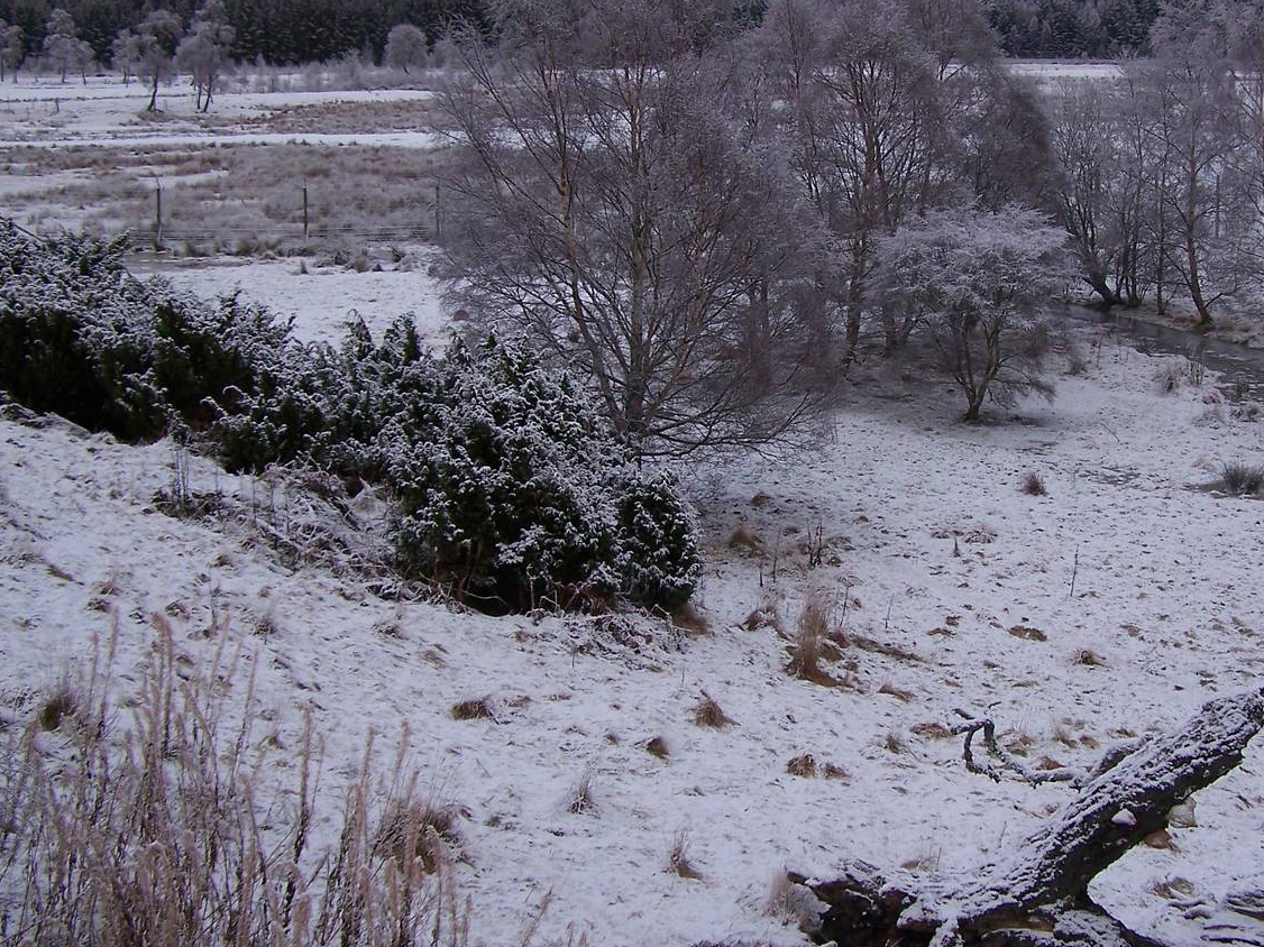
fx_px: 1971
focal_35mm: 54
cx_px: 769
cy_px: 417
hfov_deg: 35.4
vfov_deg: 27.0
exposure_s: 1/200
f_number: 2.8
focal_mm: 6.3
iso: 64
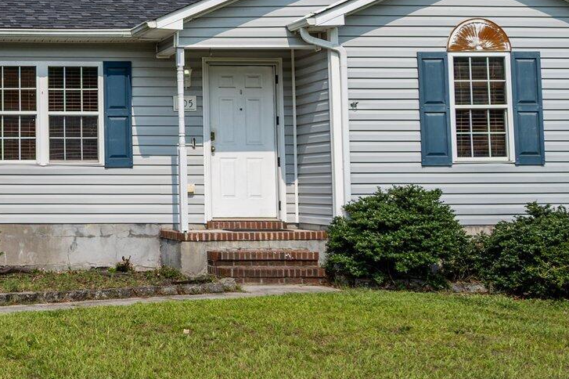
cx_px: -67
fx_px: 1002
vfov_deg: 21.3
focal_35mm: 63
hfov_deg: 28.6
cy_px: 101
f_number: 7.1
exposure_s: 1/400
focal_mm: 22.5
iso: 64
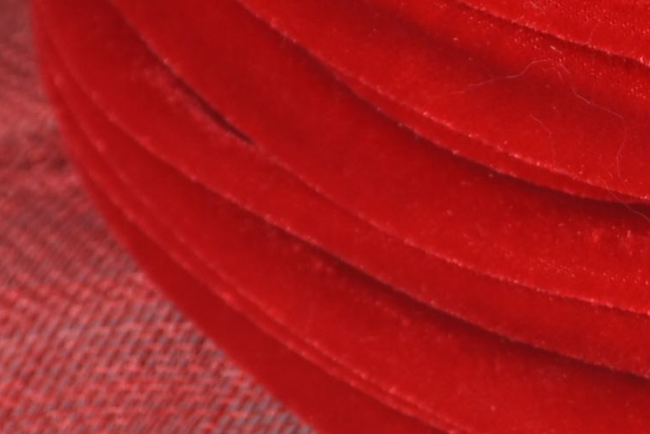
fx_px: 15193
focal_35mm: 841
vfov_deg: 1.6
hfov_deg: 2.4
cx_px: 1230
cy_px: 424
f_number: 13
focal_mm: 140
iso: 200
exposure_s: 1/125
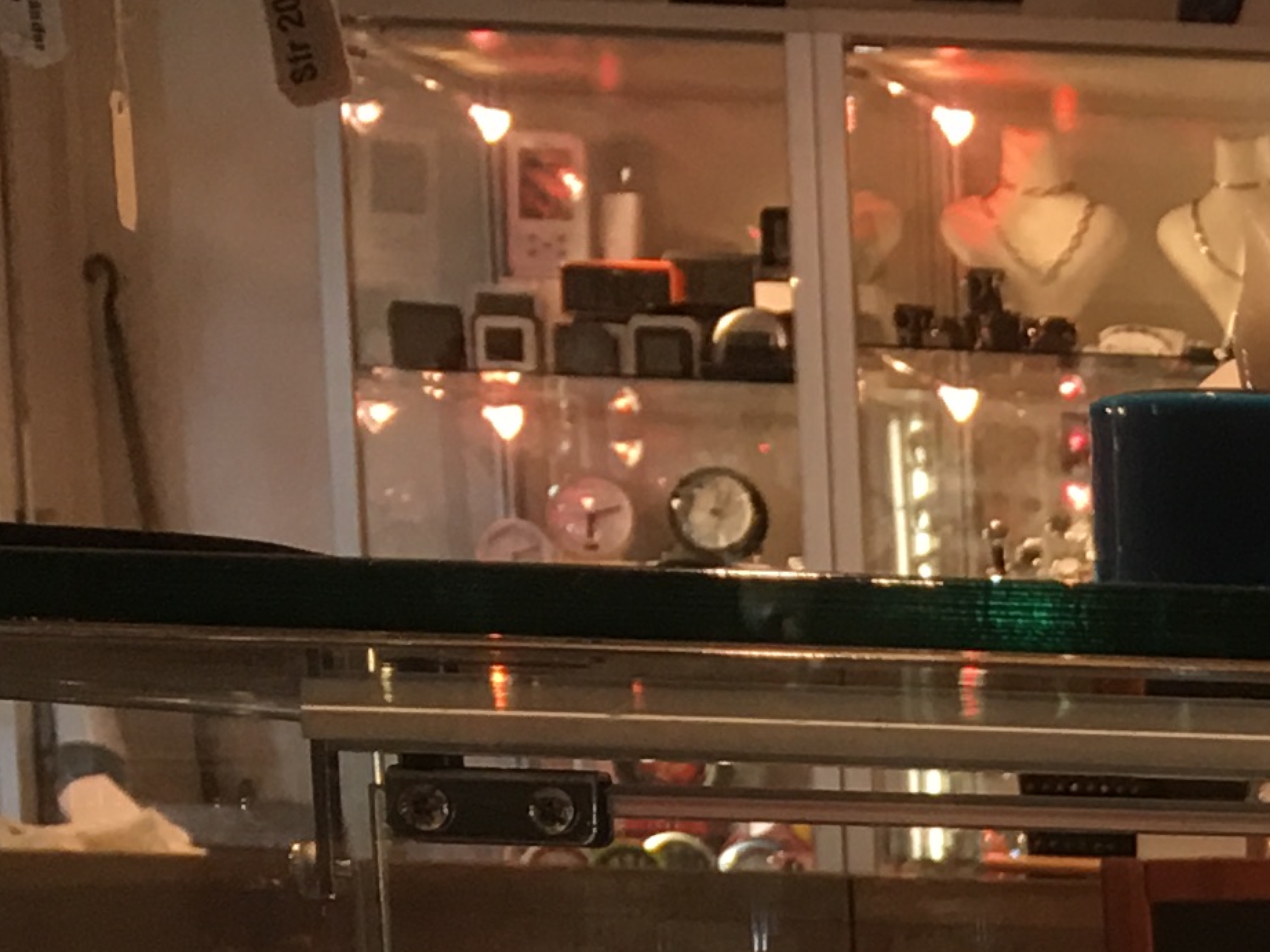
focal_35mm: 127
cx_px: 2457
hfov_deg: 13.5
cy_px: 1748
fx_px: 4660
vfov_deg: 10.9
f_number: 2.2
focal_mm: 4.15
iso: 32
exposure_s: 1/17
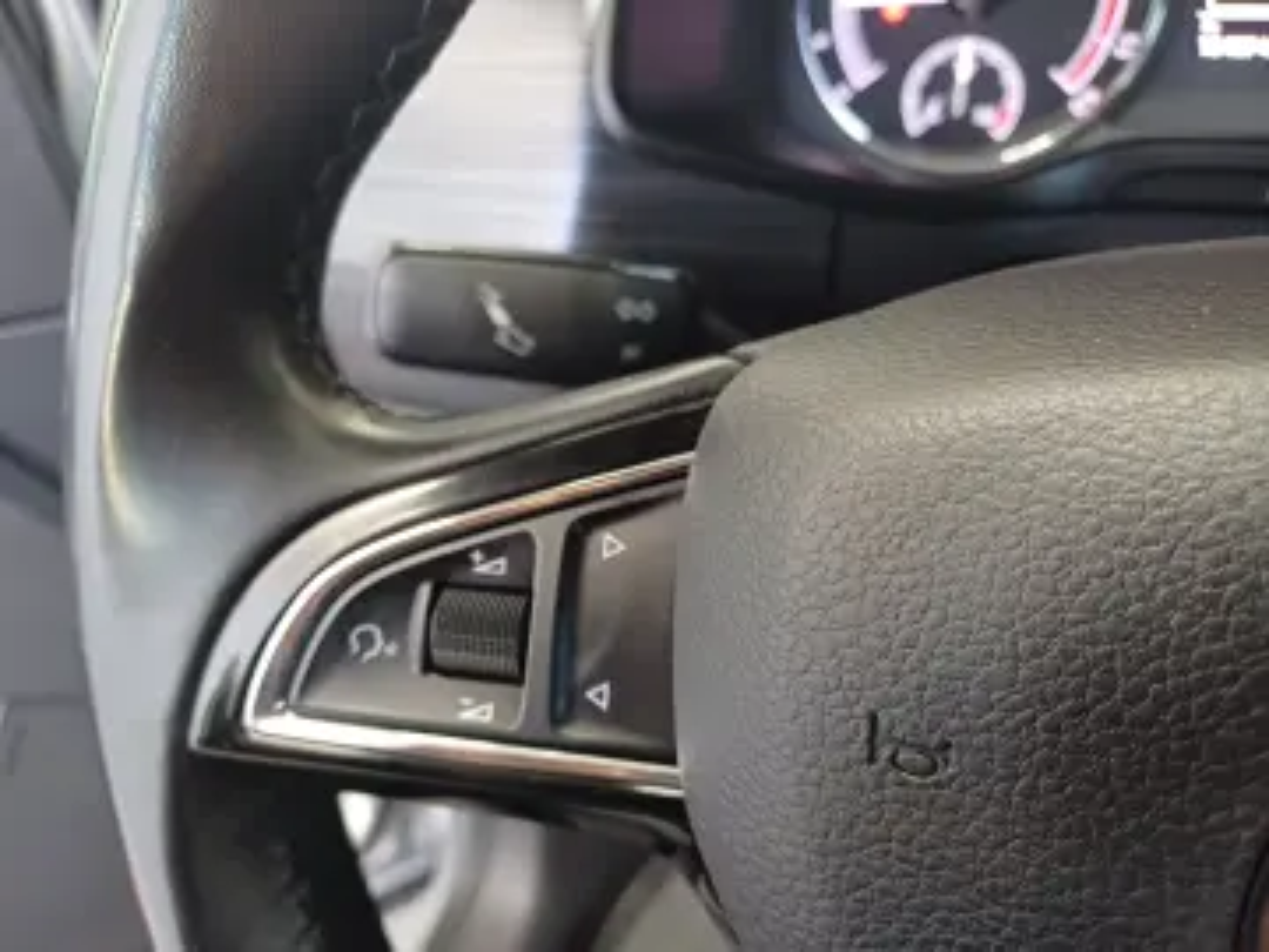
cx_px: 634
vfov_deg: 54.9
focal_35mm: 25
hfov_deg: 69.4
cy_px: 476
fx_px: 916
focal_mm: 4.65
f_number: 1.8
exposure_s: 1/33.3
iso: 400
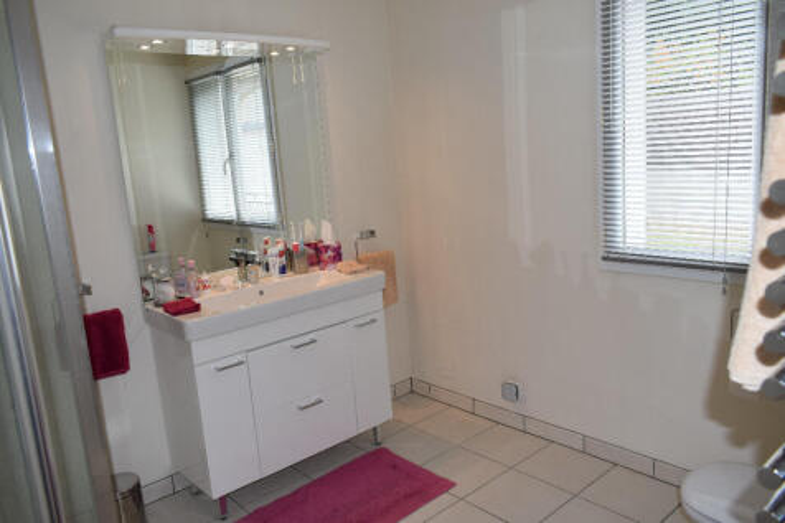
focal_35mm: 27
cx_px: 392
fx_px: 589
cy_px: 262
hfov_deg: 67.4
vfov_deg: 47.9
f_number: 5.6
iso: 450
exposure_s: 1/125
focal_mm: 18
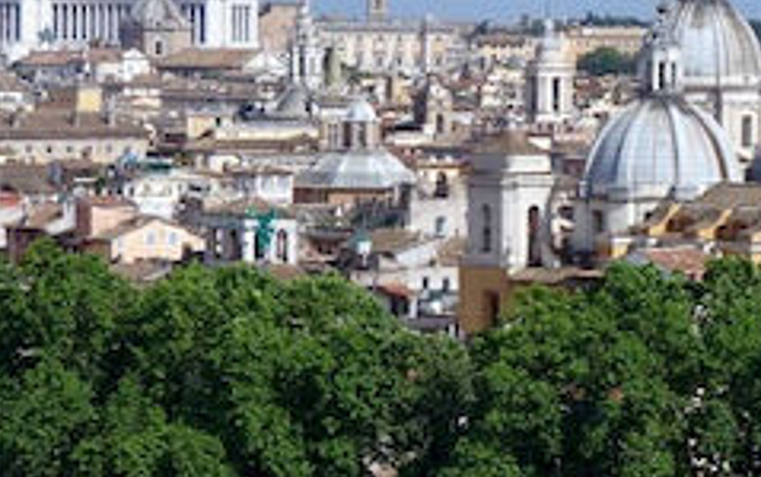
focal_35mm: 180
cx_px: 576
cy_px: 68
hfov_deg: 11.6
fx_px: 3738
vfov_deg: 7.3
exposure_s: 1/800
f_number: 5.6
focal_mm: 24.4
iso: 125
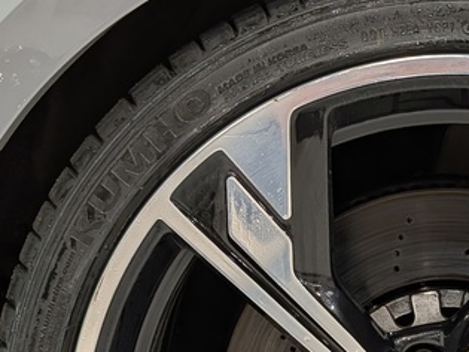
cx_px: 417
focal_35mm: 78
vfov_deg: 18.1
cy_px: 403
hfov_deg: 24.4
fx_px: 1056
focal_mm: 4.53
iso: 73
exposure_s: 1/60
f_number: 1.7
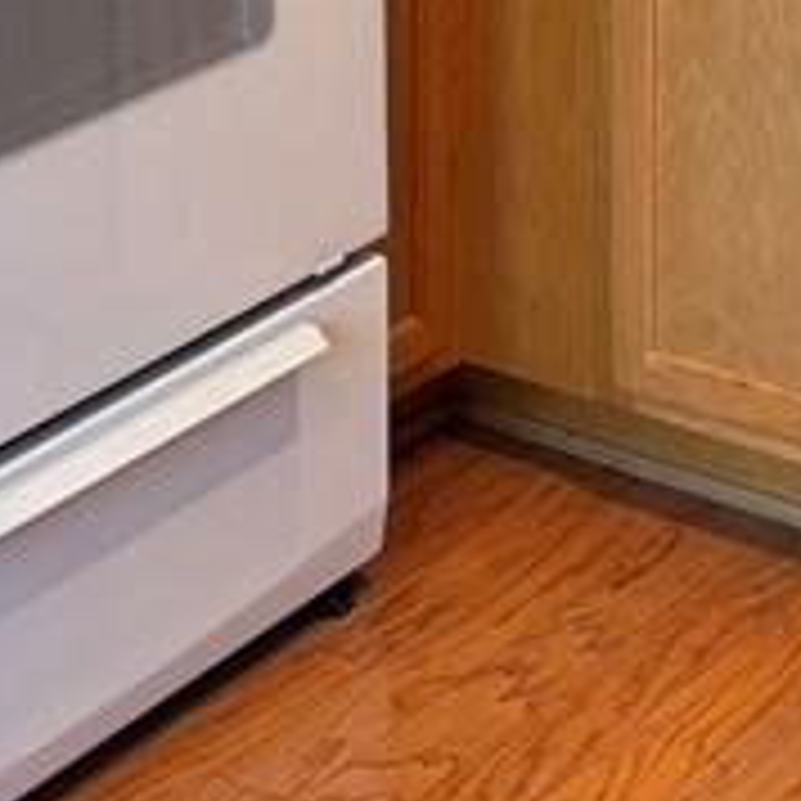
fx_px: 3194
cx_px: 495
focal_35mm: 122
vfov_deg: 13.2
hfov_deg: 14.3
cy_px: -518
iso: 200
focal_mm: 6.86
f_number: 1.78
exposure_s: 1/120
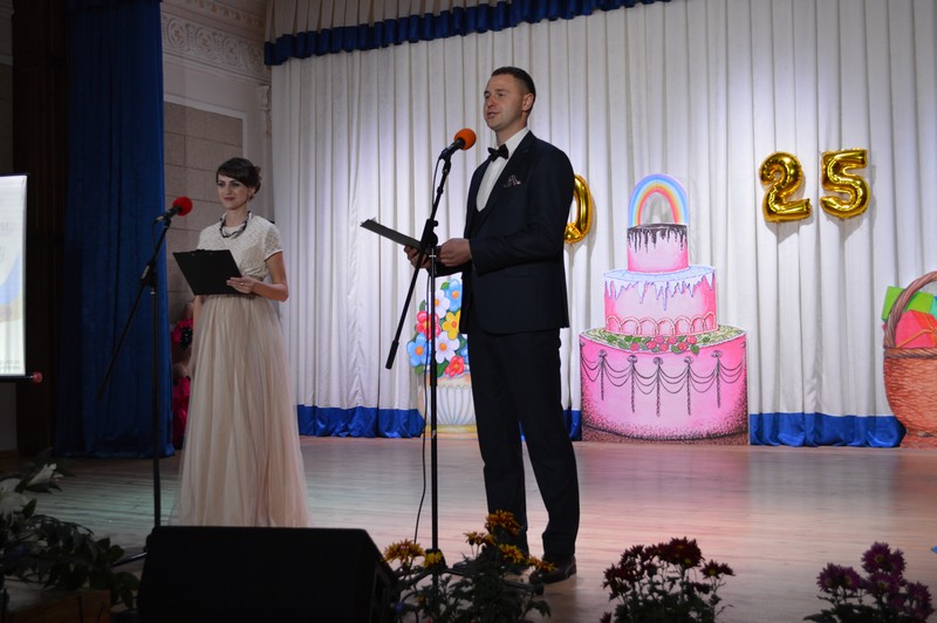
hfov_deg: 41.1
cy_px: 312
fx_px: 1248
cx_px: 468
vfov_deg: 28.0
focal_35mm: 48
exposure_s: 1/60
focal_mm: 32
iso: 640
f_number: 4.8
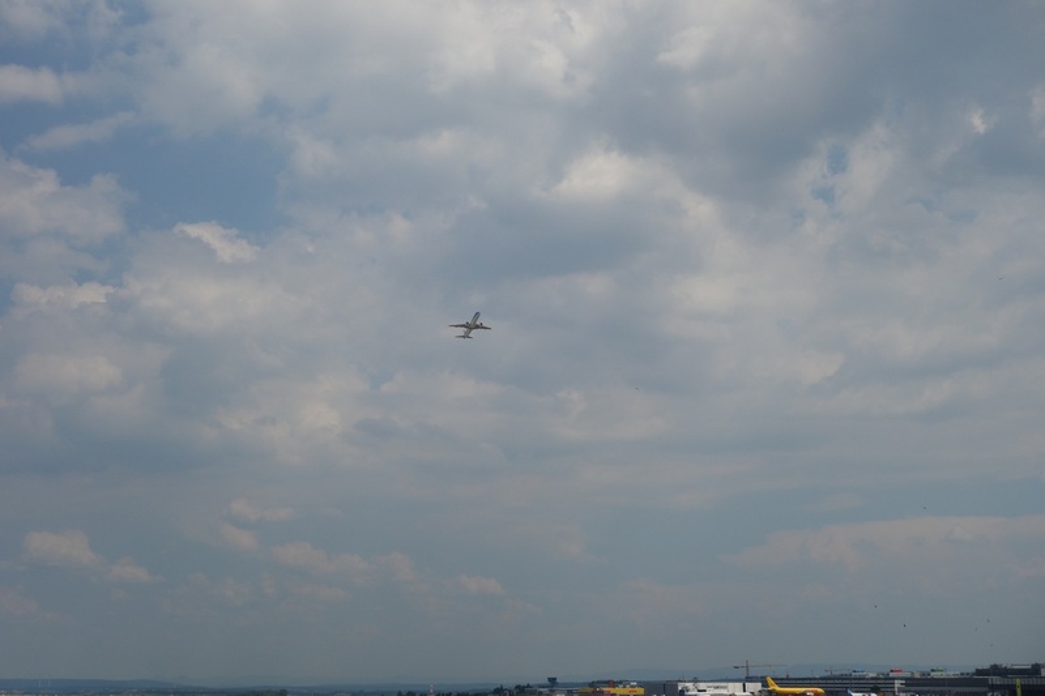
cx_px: 522
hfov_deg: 41.9
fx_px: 1364
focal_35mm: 47
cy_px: 348
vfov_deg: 28.6
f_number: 8
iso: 125
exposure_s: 1/800
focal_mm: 17.4
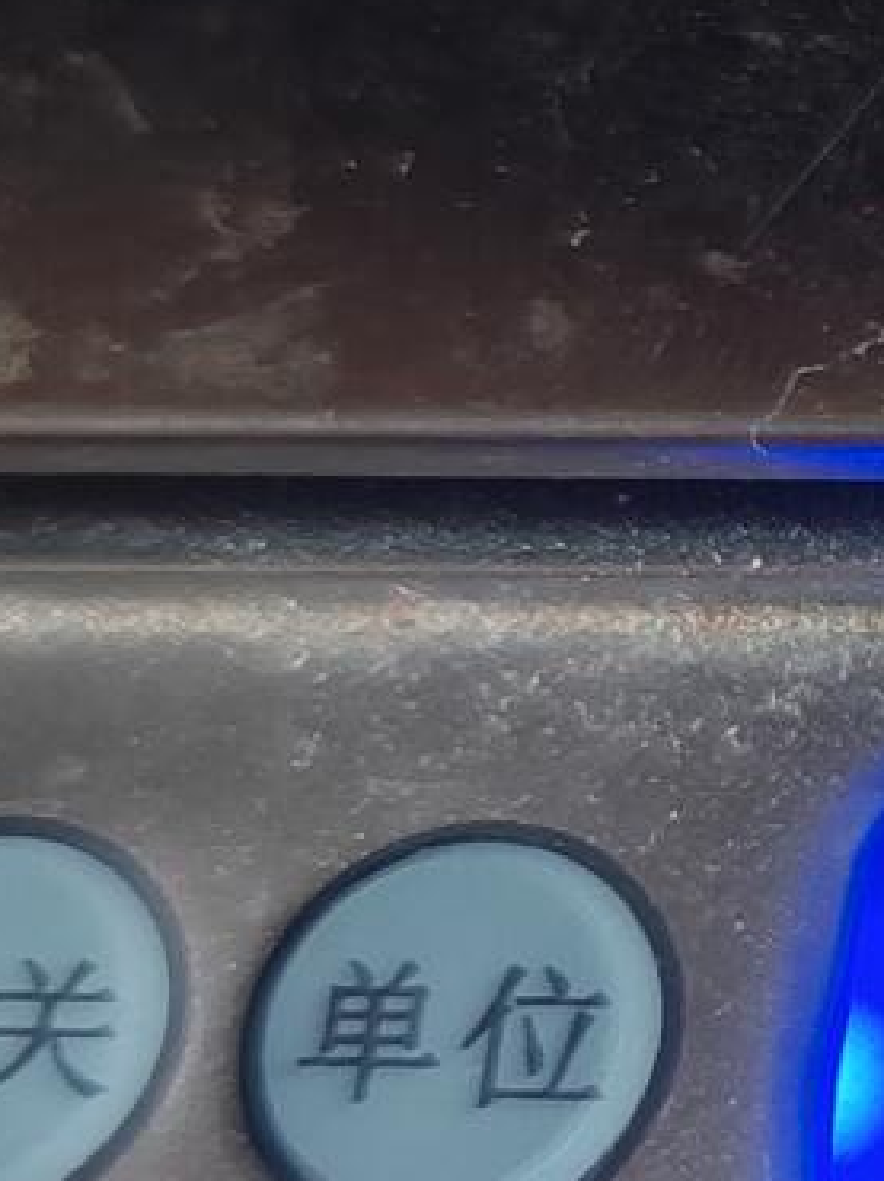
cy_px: 530
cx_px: 1829
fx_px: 3818
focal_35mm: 112
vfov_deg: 17.6
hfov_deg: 11.7
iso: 800
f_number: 1.6
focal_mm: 6.06
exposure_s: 1/24.8
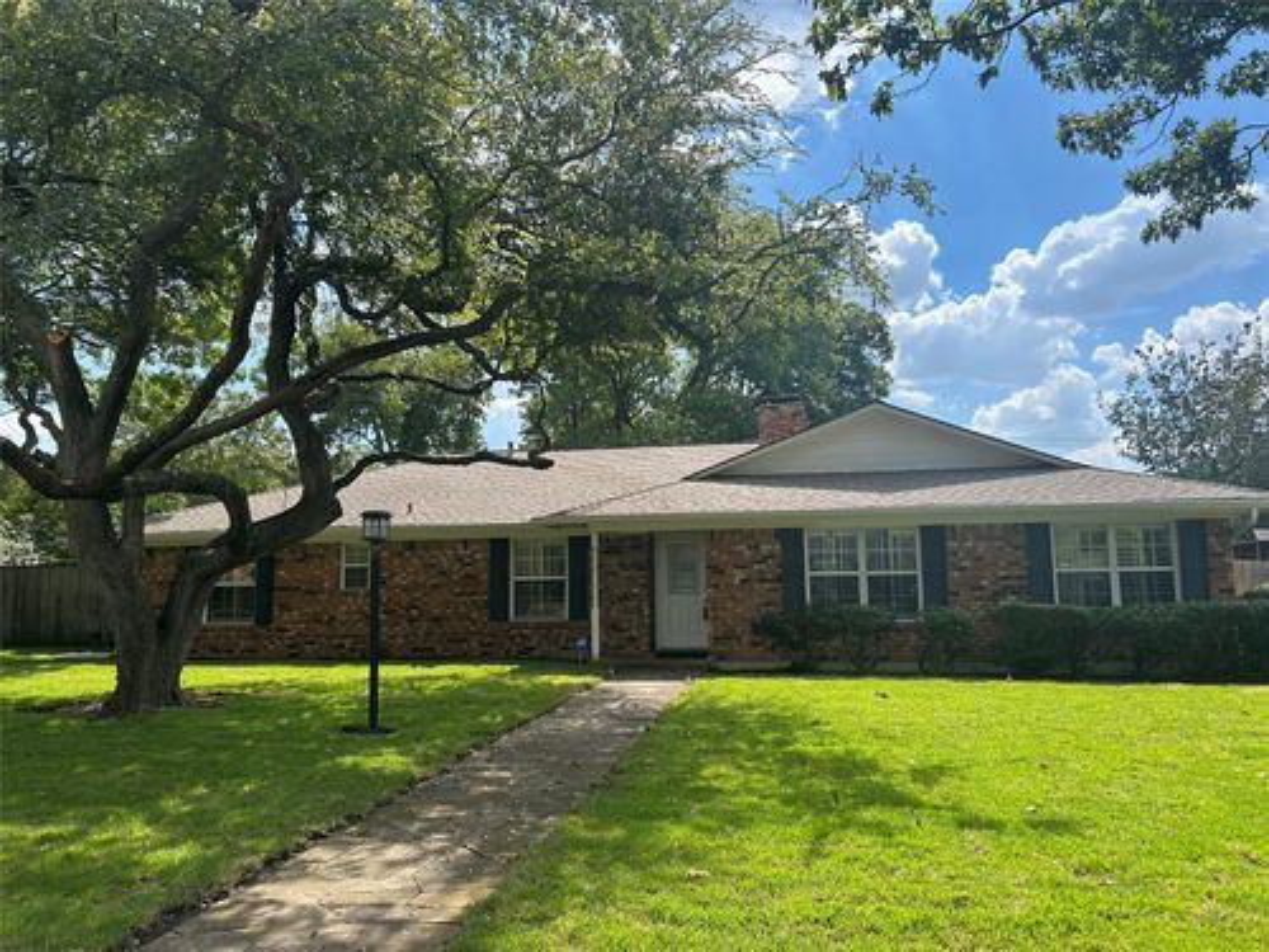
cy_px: 476
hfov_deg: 67.3
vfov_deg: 53.1
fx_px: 953
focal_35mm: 26
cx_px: 634
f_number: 1.5
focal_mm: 5.7
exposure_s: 1/2762
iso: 50
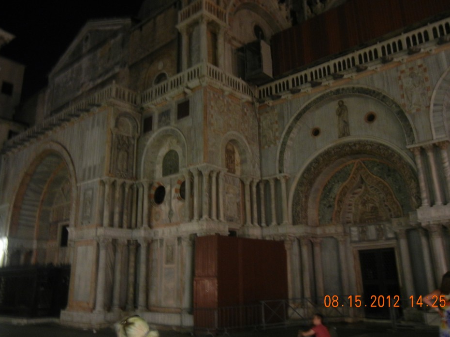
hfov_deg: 55.4
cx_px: 229
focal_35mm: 33
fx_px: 429
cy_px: 154
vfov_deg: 42.9
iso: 400
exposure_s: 1
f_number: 3.5
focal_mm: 5.4
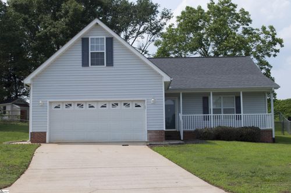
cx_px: 146
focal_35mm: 52
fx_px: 424
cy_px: 96
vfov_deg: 25.7
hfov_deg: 37.9
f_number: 9
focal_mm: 35
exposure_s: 1/320
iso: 200
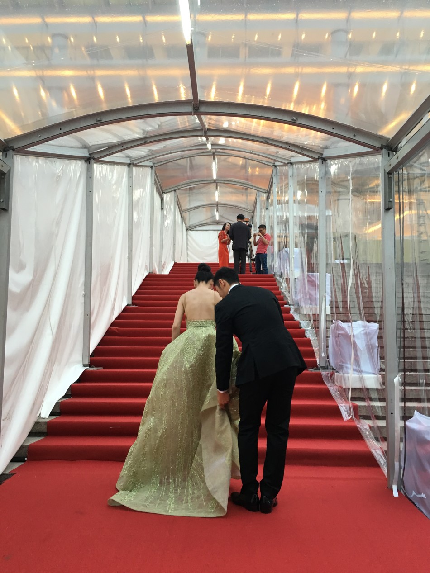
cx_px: 215
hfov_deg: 48.2
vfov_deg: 61.7
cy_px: 286
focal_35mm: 29
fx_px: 480
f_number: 2.2
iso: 50
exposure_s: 1/33
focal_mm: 4.15
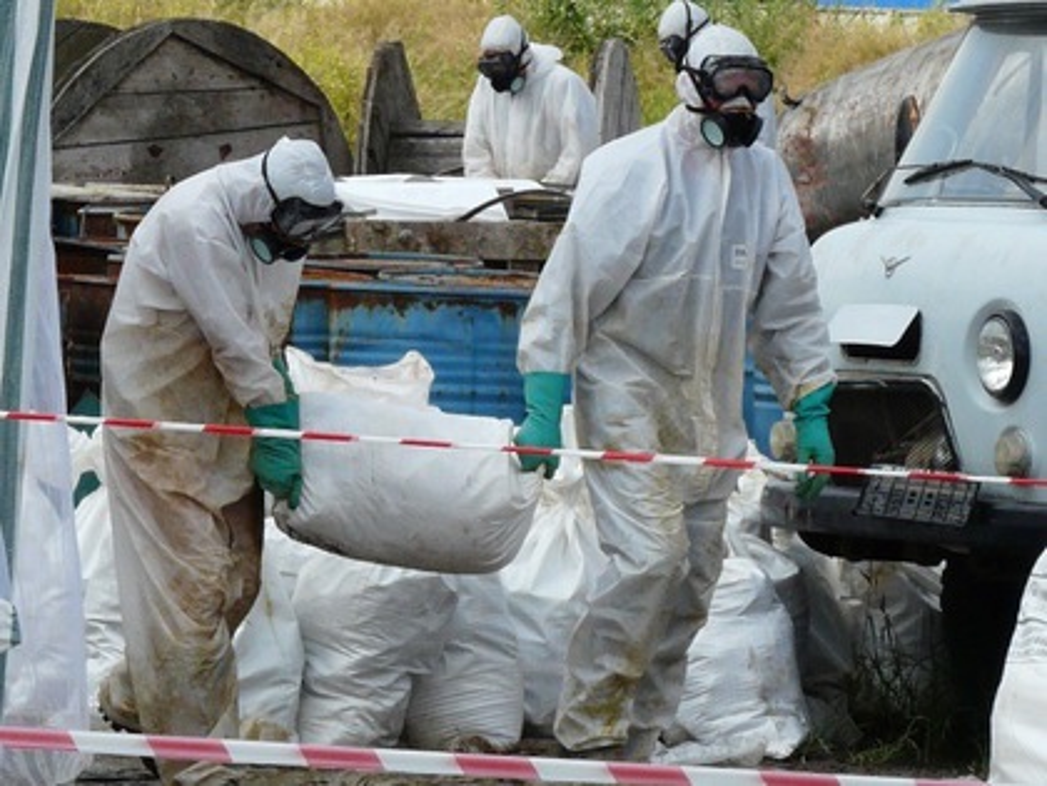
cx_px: 524
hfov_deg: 9.0
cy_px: 393
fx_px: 6654
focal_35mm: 220
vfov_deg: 6.8
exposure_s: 1/400
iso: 100
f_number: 5.6
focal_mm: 22.6
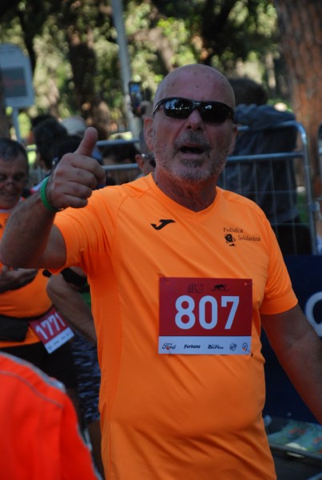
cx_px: 161
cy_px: 240
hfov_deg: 10.2
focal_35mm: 135
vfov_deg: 15.2
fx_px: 1802
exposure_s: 1/500
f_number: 5.6
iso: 1000
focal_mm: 90
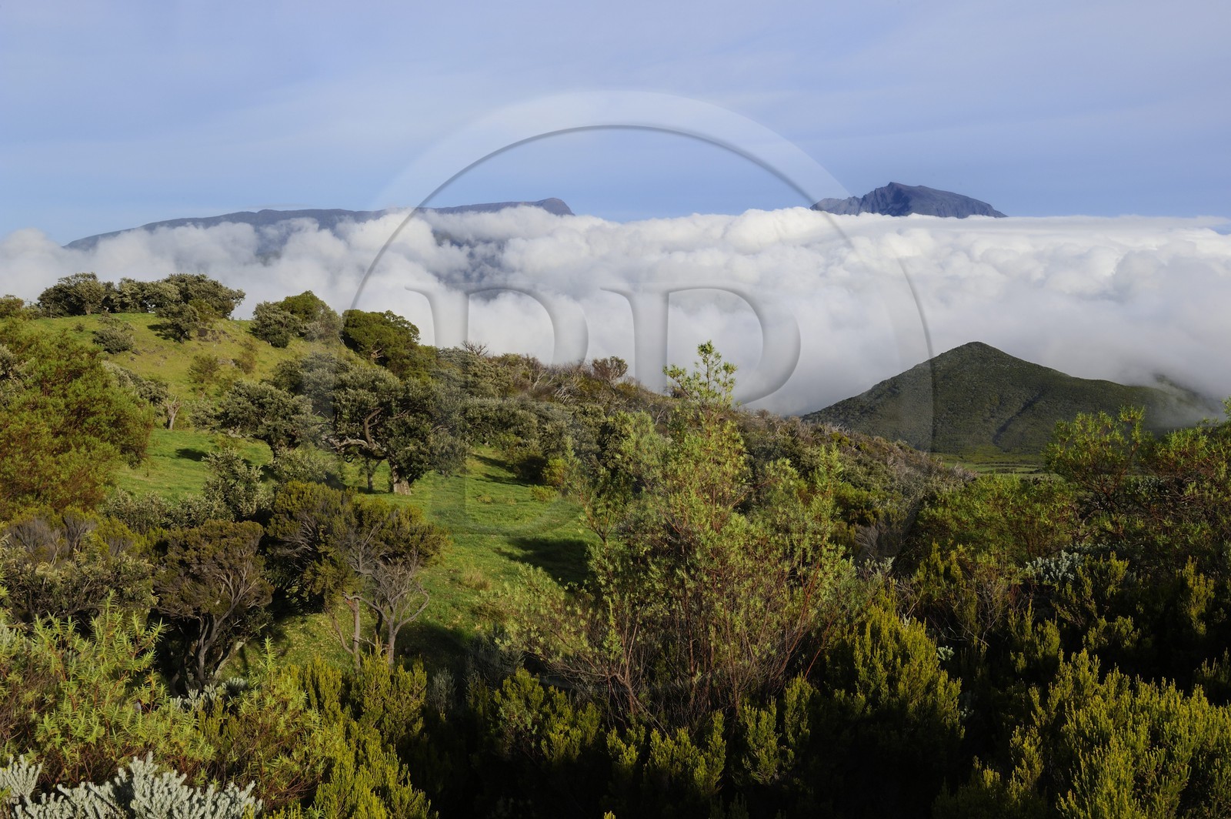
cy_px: 410
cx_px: 616
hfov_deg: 46.4
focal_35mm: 42
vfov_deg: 31.8
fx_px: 1435
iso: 400
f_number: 20
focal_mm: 42
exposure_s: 1/160
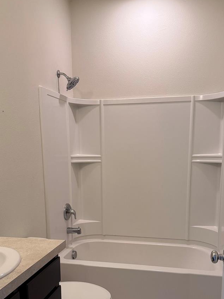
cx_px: 119
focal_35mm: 34
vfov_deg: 52.8
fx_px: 293
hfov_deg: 41.8
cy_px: 202
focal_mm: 6.76
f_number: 1.78
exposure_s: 1/60
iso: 400
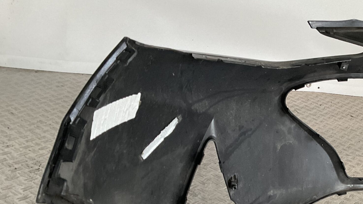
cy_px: 208
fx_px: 529
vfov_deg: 21.0
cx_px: 307
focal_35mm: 55
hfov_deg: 36.1
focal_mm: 3
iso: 160
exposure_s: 1/50
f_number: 1.8
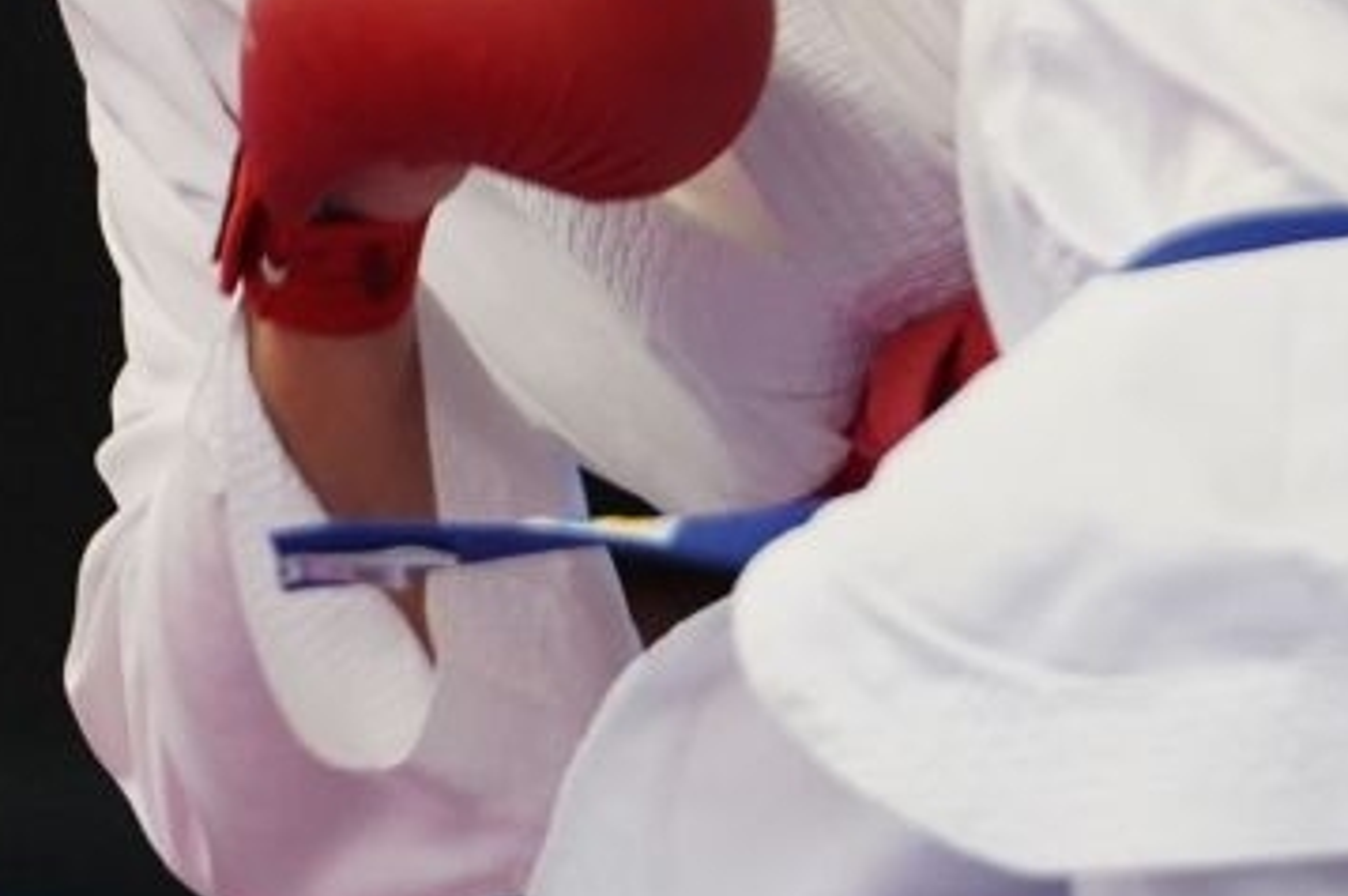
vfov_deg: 1.5
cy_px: -621
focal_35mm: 896
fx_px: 33519
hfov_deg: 2.3
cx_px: 2007
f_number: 2.8
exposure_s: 1/1000
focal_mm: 178
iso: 2000
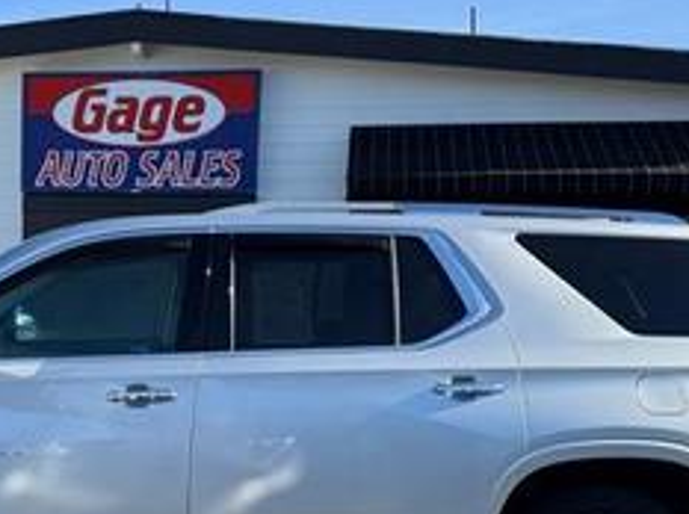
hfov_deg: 36.0
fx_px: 1033
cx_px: 166
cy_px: 396
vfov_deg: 27.5
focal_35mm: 52
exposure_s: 1/2169
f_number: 1.78
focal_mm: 6.76
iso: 80
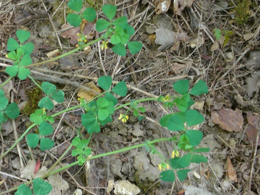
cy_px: 98
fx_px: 473
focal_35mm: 63
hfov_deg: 30.7
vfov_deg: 23.3
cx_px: 130
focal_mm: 10.4
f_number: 4
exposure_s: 1/60
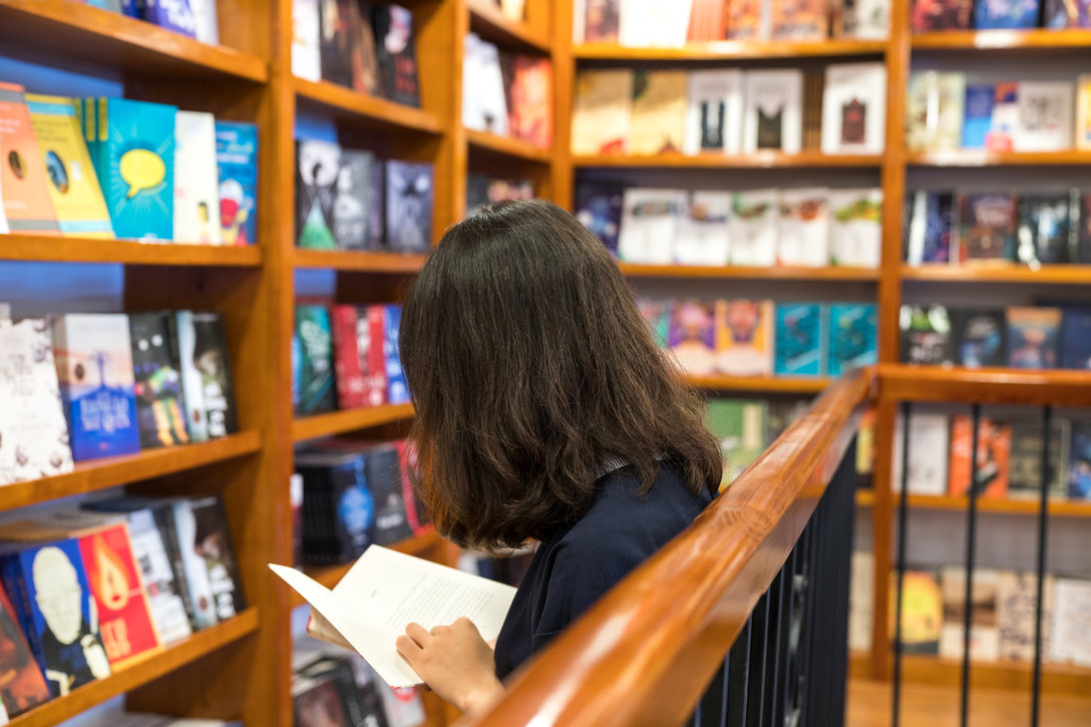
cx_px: 548
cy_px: 361
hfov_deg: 39.6
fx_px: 1515
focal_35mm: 50
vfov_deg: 27.0
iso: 400
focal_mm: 49
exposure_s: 1/60
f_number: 2.8
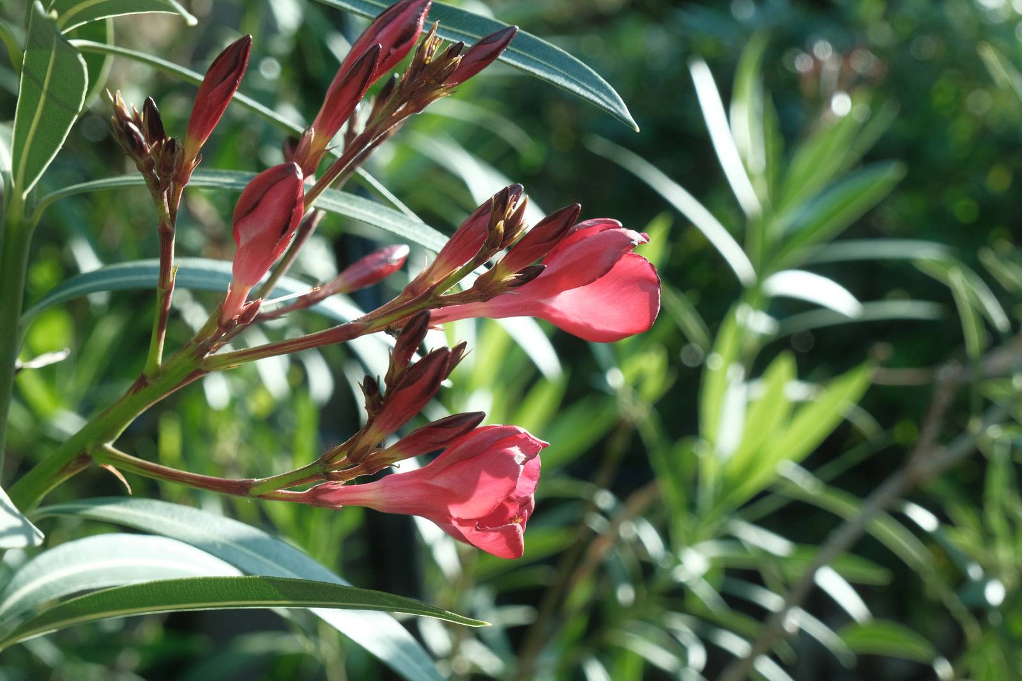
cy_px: 340
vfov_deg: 21.9
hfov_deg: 32.4
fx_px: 1760
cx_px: 511
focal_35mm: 62
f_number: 8
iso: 250
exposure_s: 1/120
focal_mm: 41.1
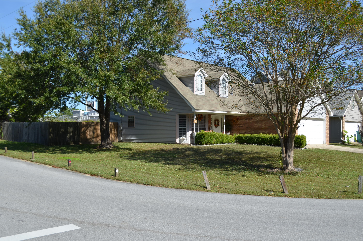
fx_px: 362
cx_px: 182
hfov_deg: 53.2
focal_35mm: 36
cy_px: 120
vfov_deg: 36.7
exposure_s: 1/250
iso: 100
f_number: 8
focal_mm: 24
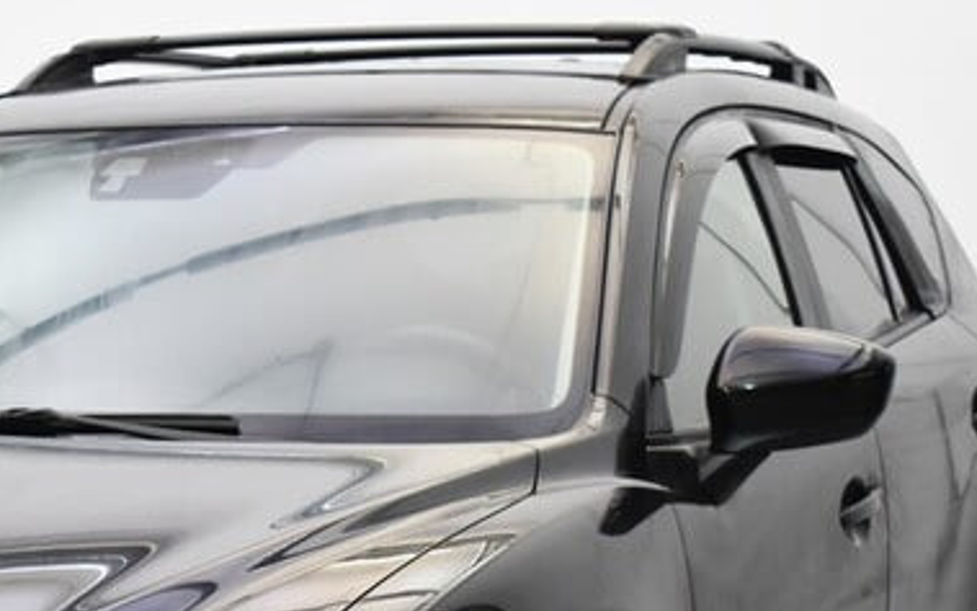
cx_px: 165
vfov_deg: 9.4
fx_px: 3675
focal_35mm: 138
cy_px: 646
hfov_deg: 15.0
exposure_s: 1/60
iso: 800
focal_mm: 38
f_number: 5
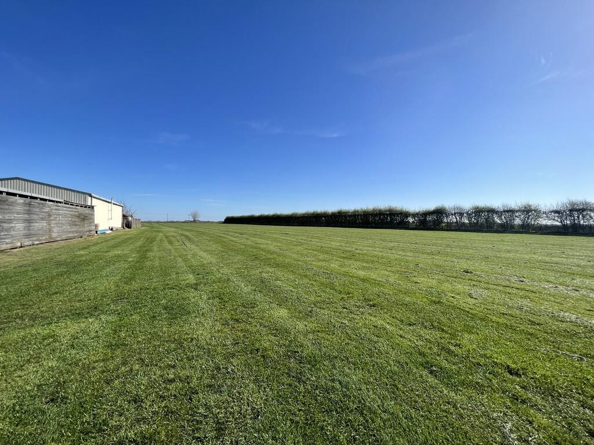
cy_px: 222
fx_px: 223
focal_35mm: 13
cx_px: 297
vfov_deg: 89.9
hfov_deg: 106.2
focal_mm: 1.57
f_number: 1.8
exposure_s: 1/1908
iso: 32
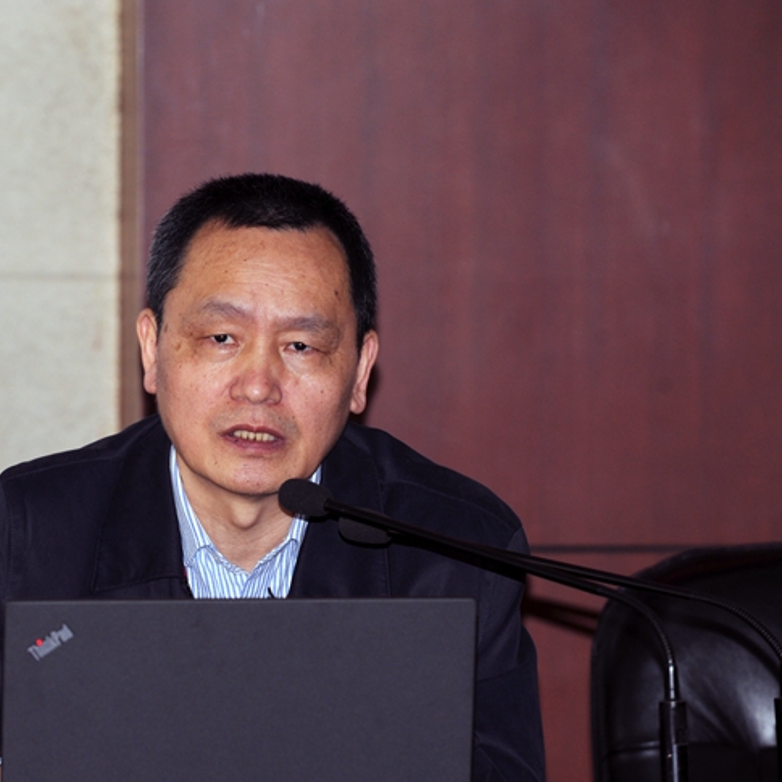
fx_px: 5546
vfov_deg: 8.1
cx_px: 195
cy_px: 424
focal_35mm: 217
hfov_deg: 8.1
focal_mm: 155
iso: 500
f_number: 4.5
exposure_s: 1/60
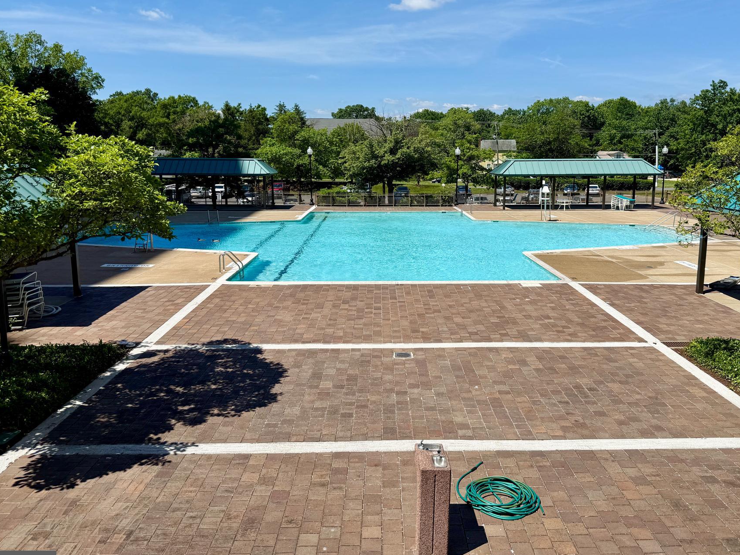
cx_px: 394
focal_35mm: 29
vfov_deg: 48.2
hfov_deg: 61.6
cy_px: 251
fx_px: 620
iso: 80
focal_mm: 6.76
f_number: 1.78
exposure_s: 1/6711
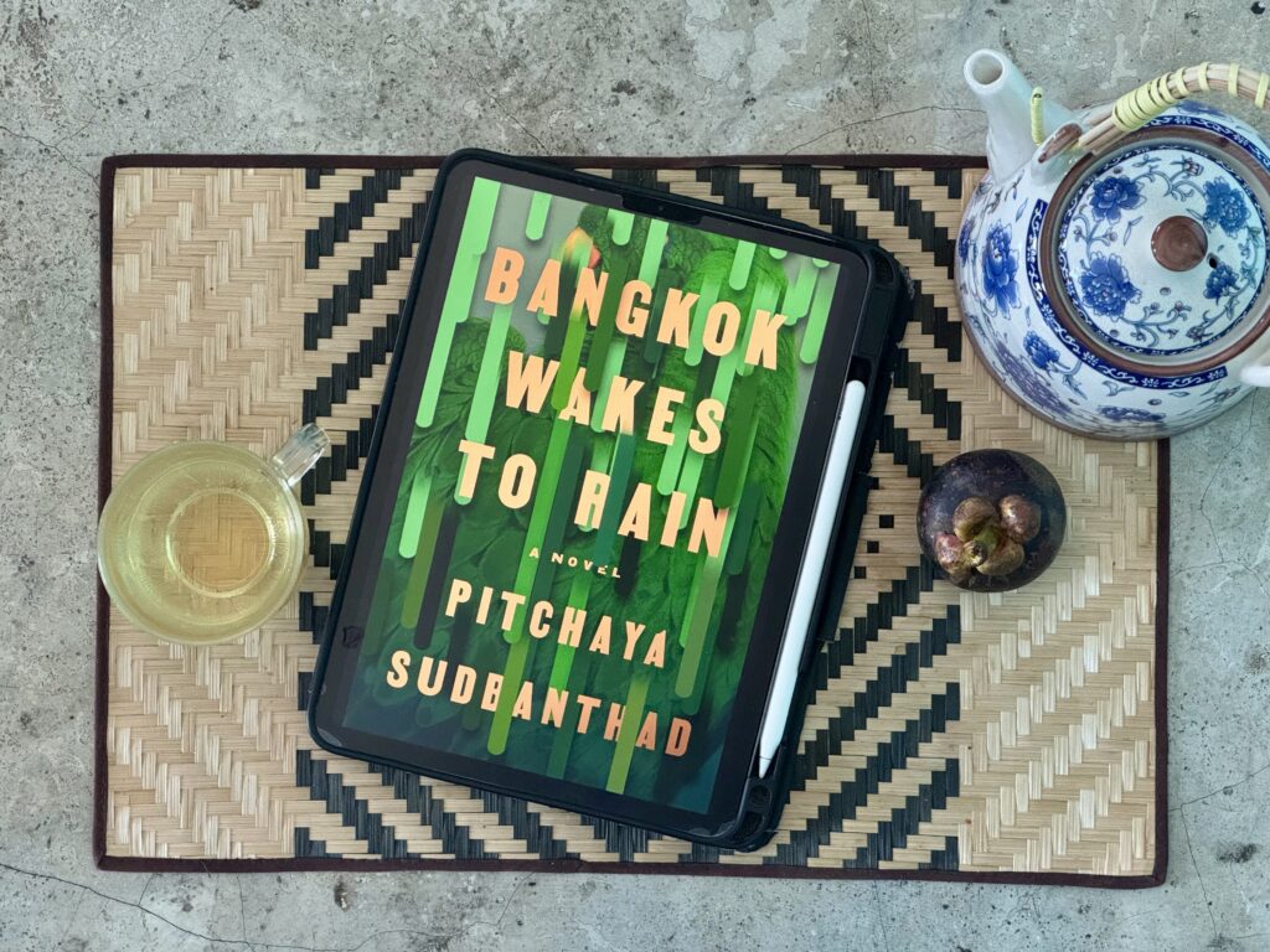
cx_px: 635
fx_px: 2825
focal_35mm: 77
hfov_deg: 25.3
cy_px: 476
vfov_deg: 19.1
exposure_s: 1/60
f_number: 2.8
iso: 640
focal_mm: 9
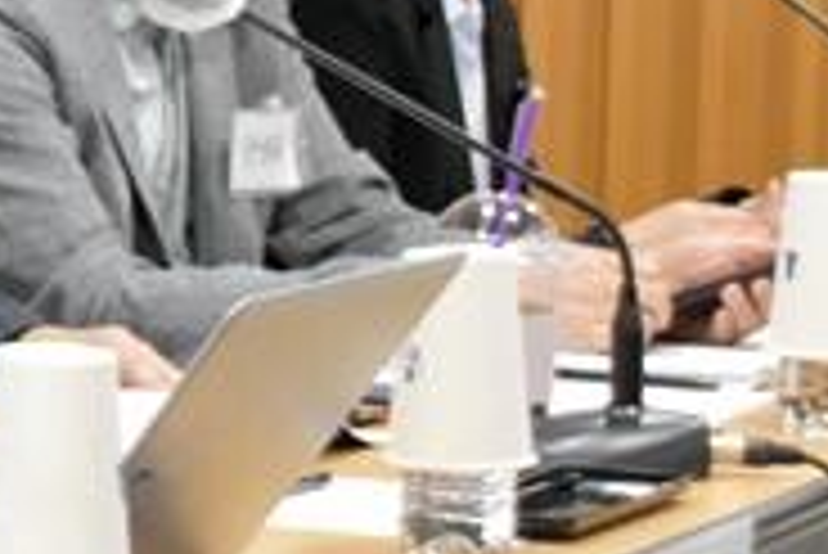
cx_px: -1354
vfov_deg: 5.9
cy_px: 56
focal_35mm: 234
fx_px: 5386
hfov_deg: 7.9
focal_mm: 28
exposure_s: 1/125
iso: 2500
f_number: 4
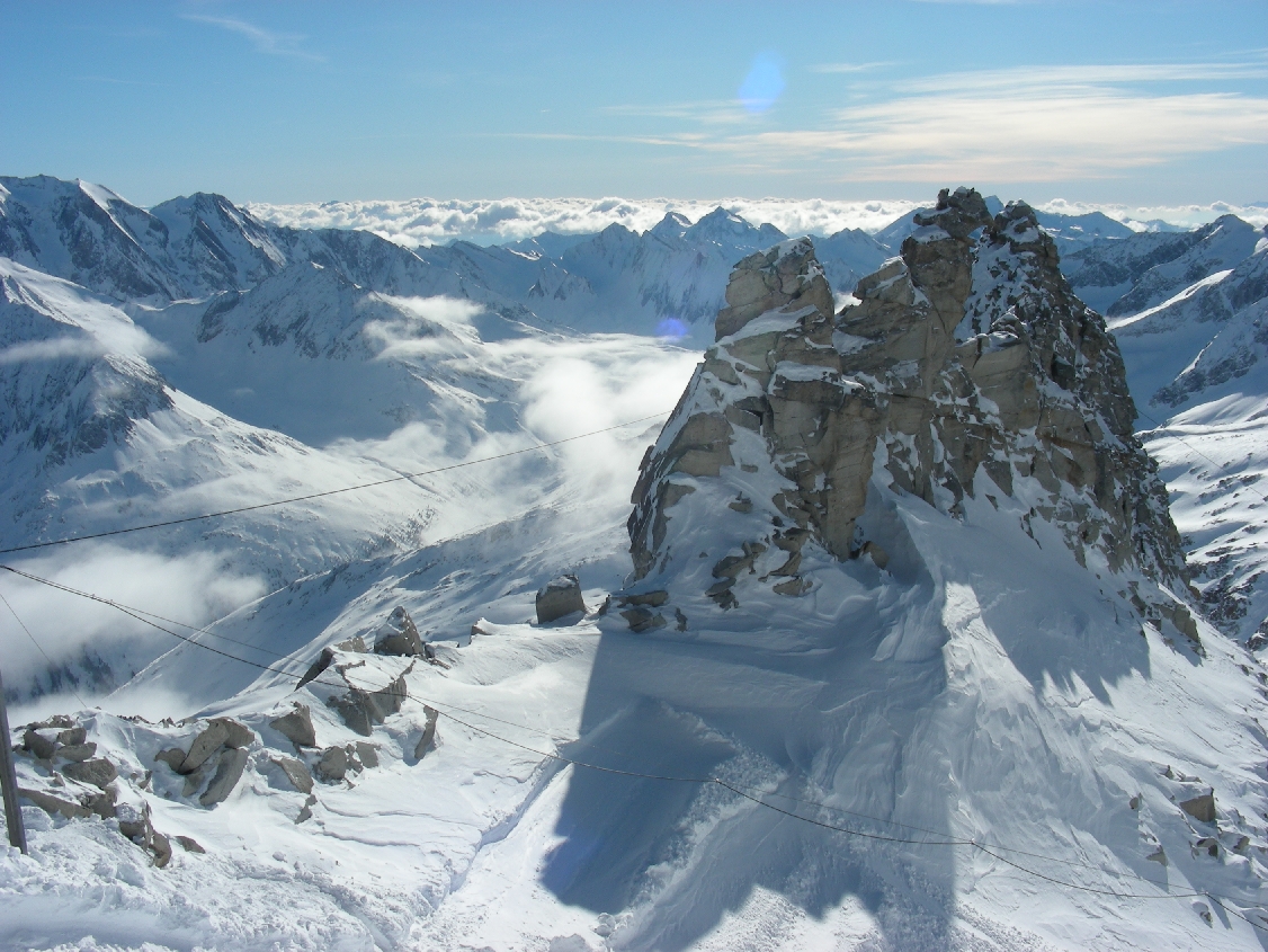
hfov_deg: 49.0
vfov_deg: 37.7
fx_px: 1392
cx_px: 634
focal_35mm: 38
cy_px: 476
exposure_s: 1/514
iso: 50
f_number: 6.8
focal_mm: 6.3
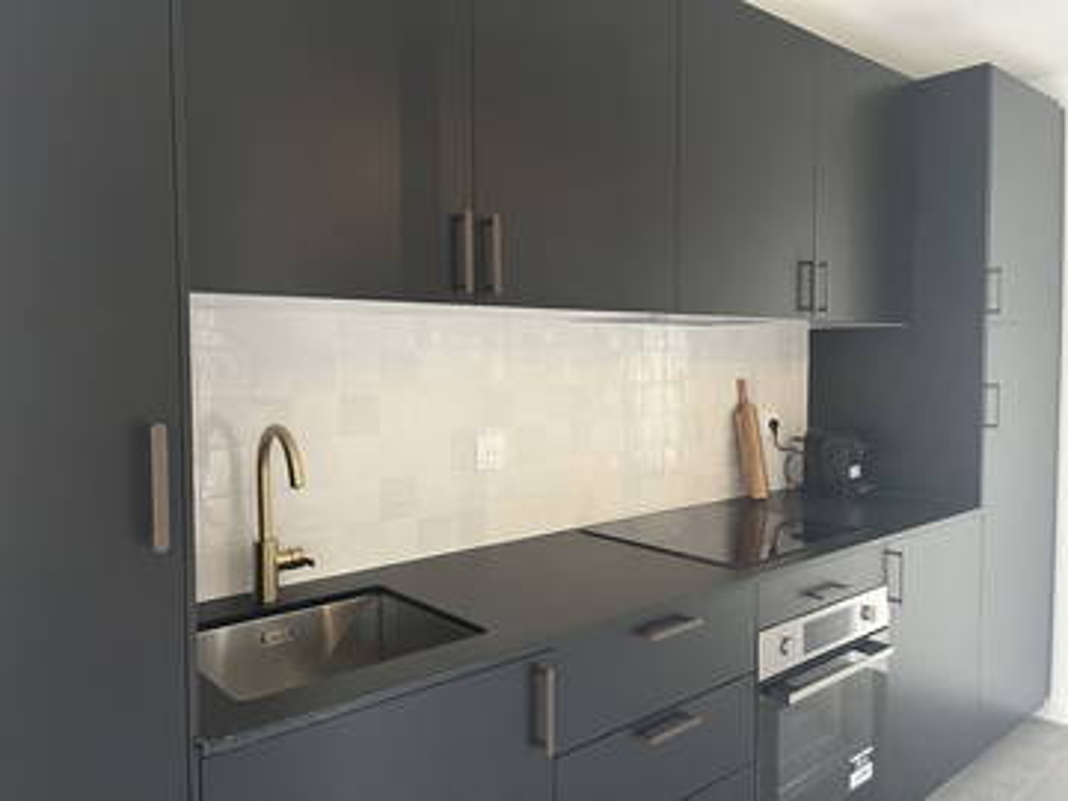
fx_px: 802
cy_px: 400
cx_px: 534
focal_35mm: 26
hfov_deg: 67.3
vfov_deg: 53.1
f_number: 1.6
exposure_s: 1/50
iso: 400
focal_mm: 5.1
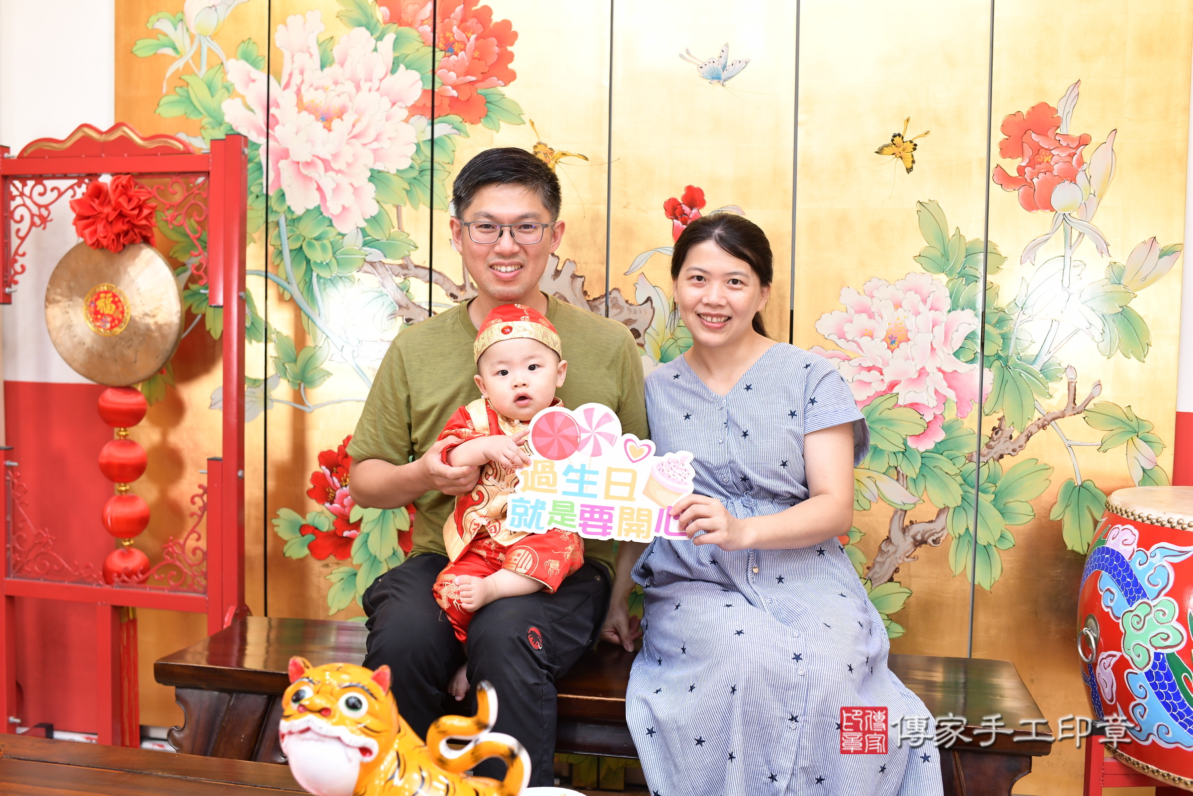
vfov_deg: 37.9
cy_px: 398
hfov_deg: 54.4
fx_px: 1160
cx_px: 596
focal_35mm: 35
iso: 1000
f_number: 4.5
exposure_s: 1/200
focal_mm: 35
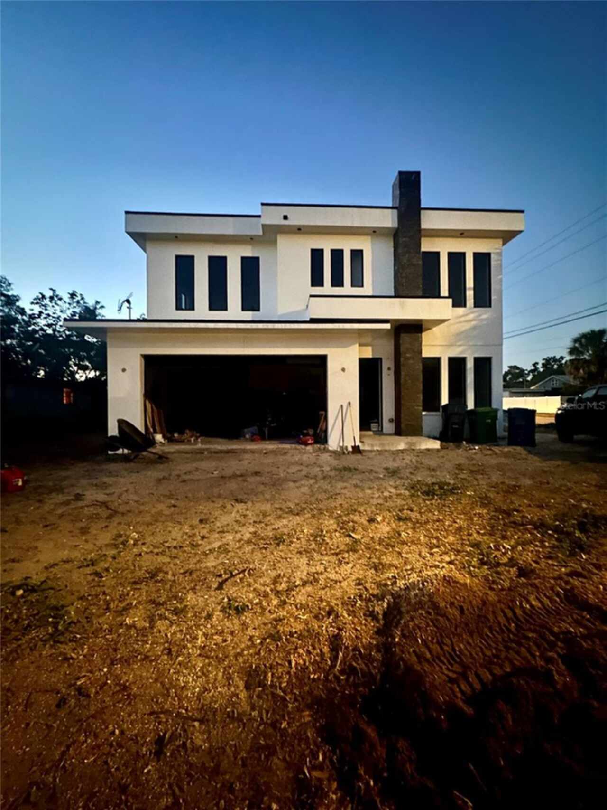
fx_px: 327
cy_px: 405
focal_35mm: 14
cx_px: 304
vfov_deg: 102.1
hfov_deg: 85.7
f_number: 2.2
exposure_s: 1/8
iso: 1000
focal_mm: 2.22
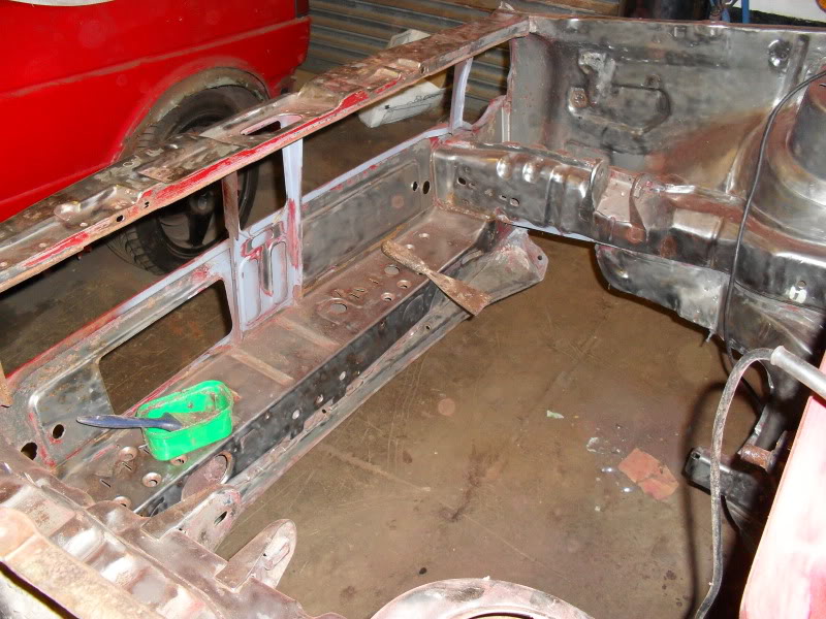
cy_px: 310
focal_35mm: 35
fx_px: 835
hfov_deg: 52.6
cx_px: 413
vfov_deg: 40.7
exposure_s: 1/45
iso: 240
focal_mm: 6.3
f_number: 3.2
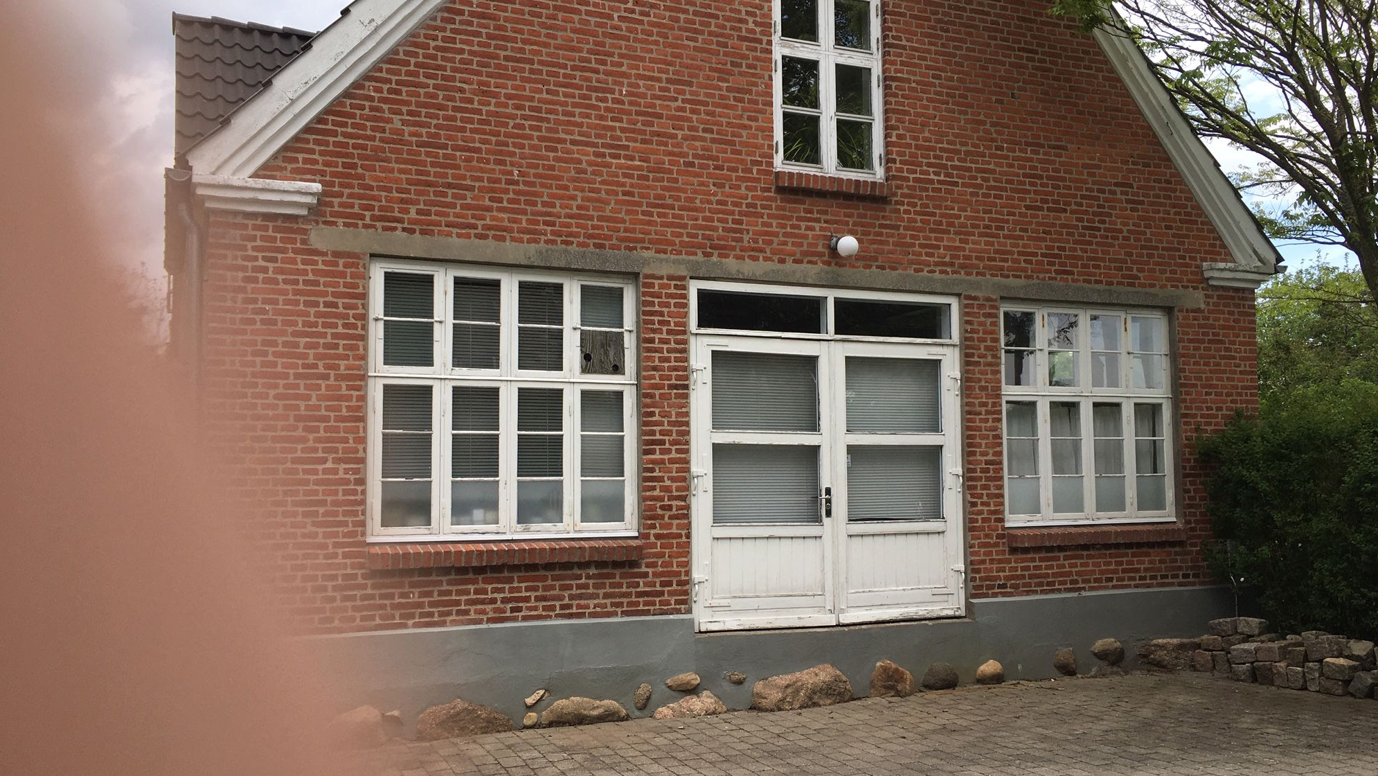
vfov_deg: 36.7
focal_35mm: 32
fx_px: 1169
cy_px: 427
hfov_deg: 61.0
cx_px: 688
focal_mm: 4.15
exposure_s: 1/450
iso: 25
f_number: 2.2
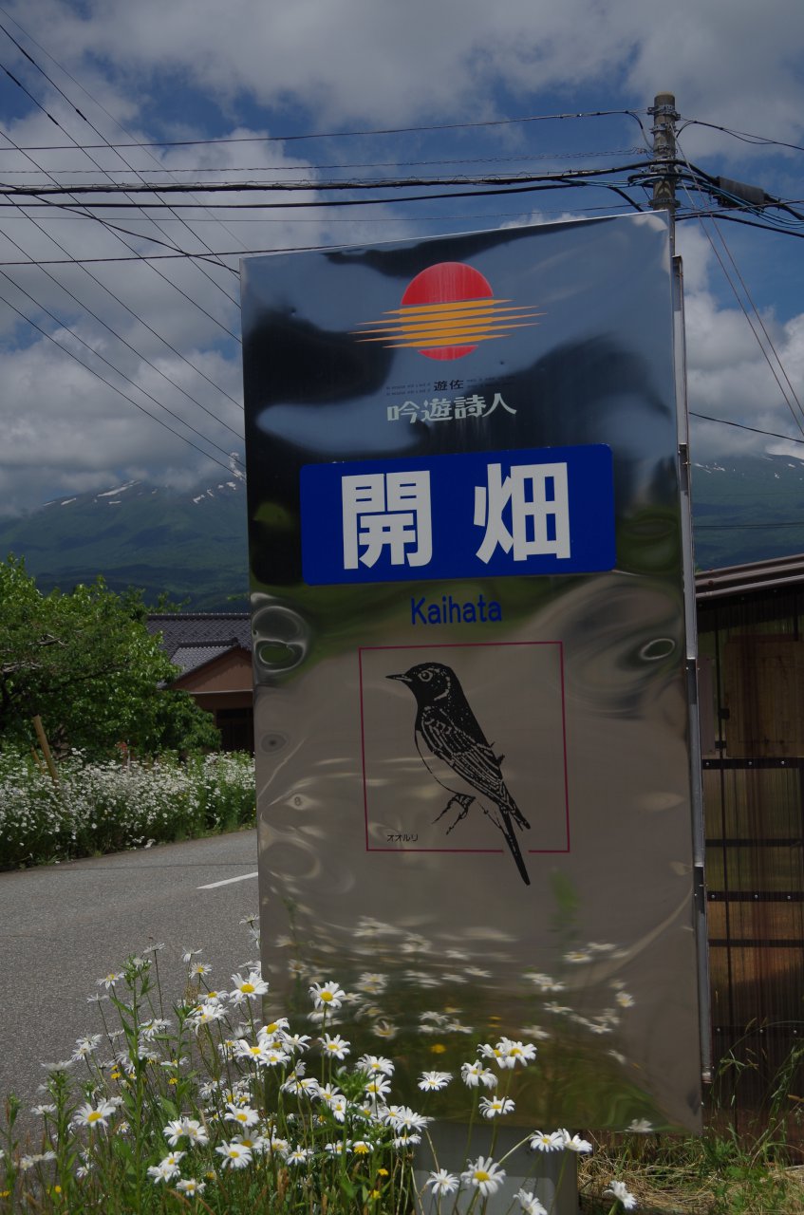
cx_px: 402
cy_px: 608
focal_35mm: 42
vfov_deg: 46.5
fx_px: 1414
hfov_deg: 31.7
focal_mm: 28
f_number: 5.6
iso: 100
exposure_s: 1/1000
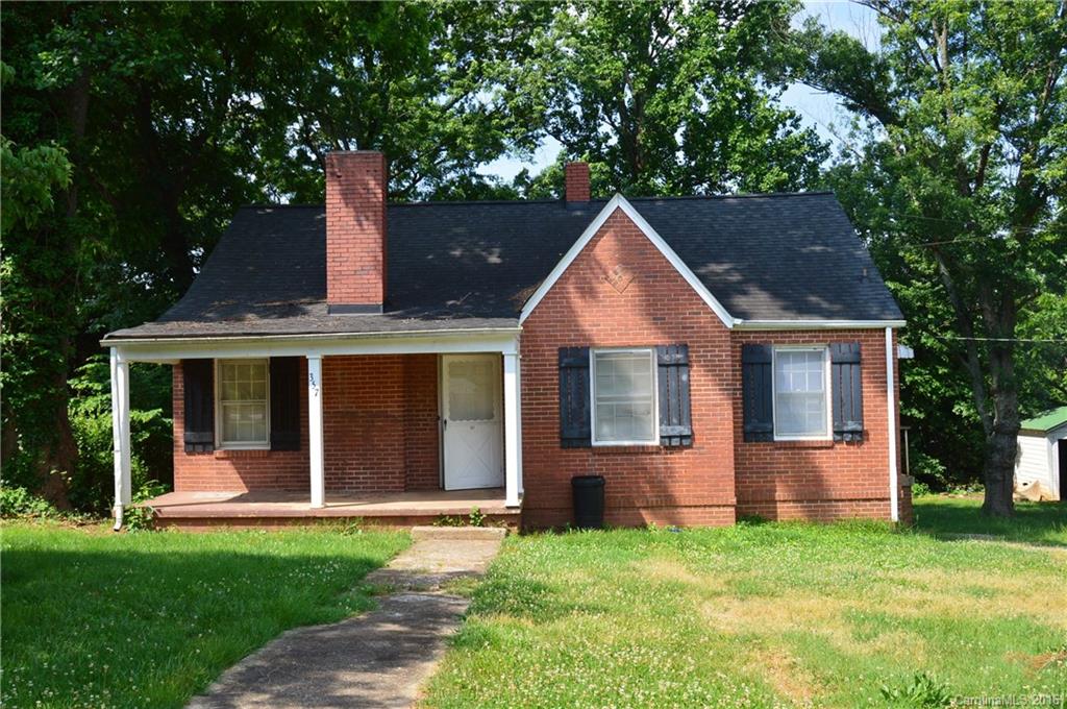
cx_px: 534
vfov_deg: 38.3
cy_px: 354
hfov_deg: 55.2
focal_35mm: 34
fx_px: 1021
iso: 400
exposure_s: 1/320
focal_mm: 23
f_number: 10
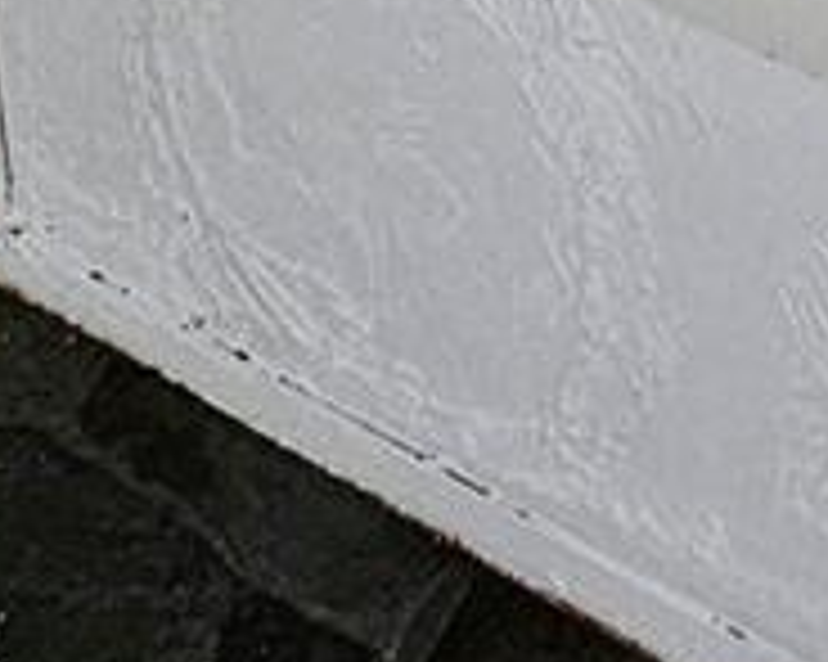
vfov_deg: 7.4
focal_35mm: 106
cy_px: -2234
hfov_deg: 13.8
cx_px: 1881
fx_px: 2596
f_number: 2.2
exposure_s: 1/400
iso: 50
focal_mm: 2.2
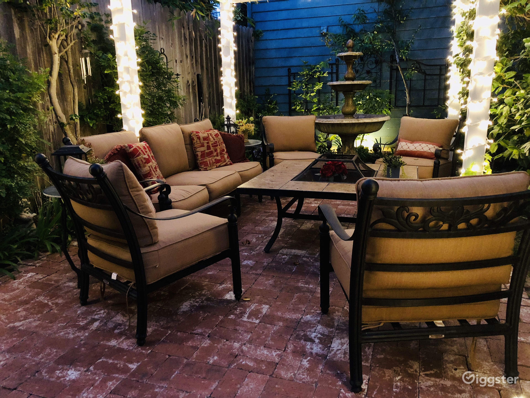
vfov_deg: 49.7
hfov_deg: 63.4
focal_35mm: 28
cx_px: 265
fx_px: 429
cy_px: 199
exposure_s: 1/4
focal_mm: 4
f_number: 1.8
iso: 160
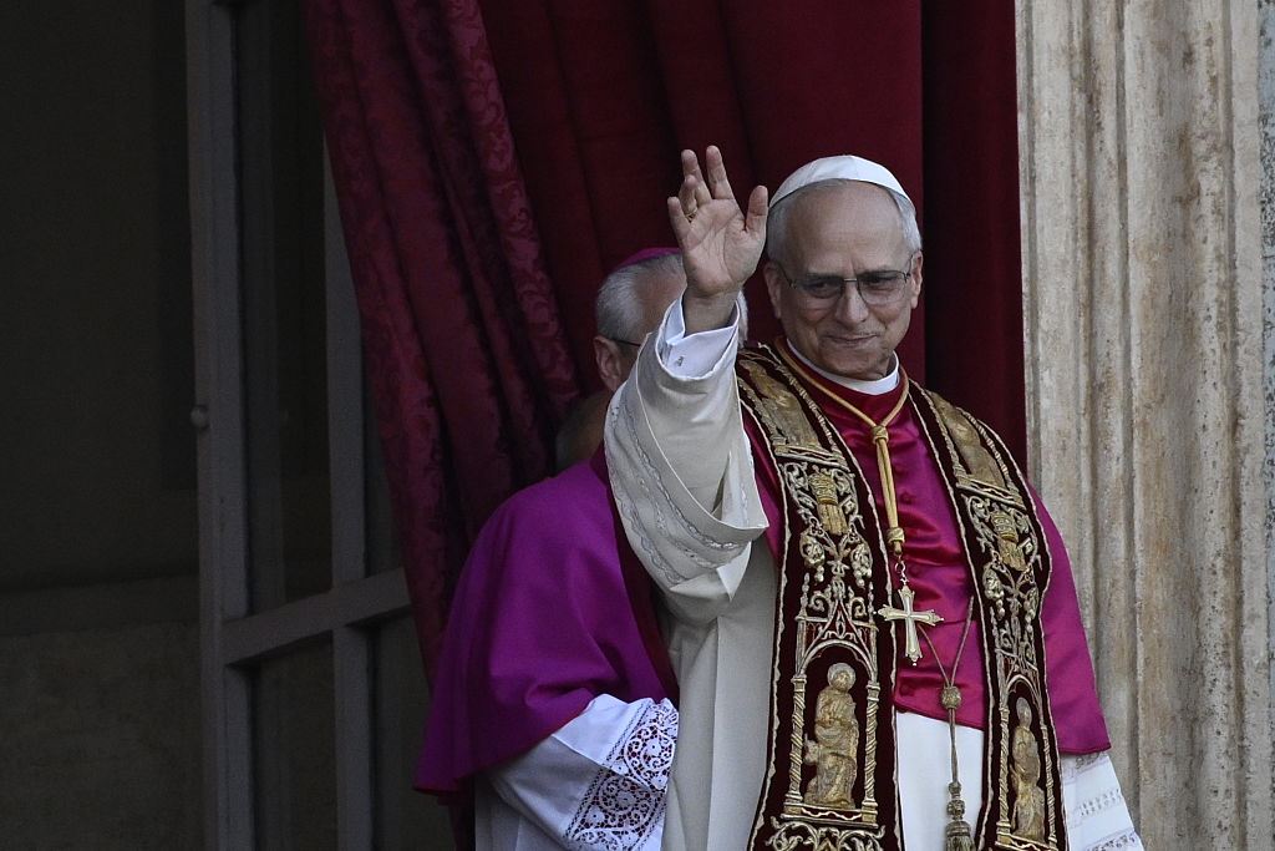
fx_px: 29752
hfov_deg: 2.5
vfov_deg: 1.6
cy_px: 426
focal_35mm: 840
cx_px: 638
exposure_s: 1/640
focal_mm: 560
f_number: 8
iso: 1600
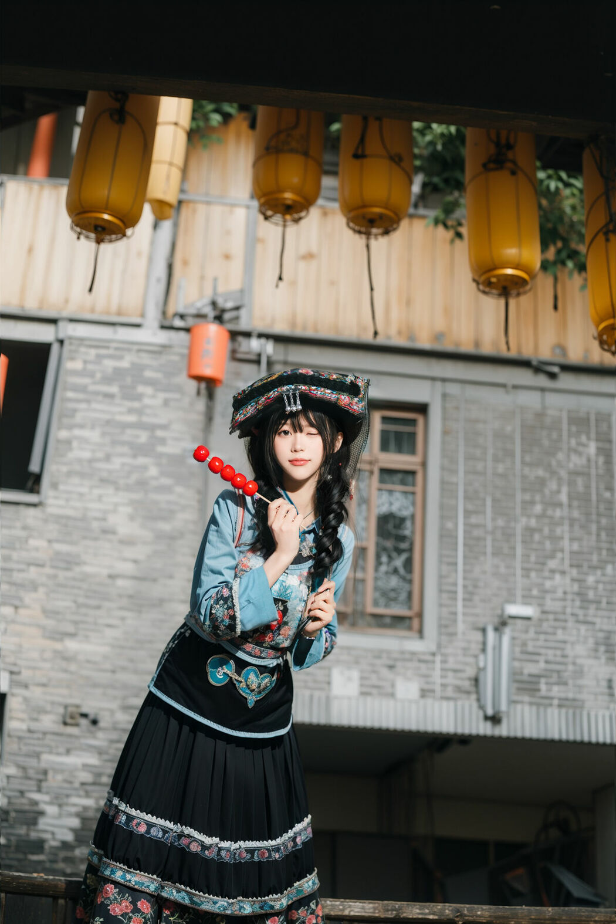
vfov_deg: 43.6
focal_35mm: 45
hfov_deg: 29.9
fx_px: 1155
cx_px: 308
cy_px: 462
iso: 100
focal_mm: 30
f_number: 1.4
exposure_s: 1/400
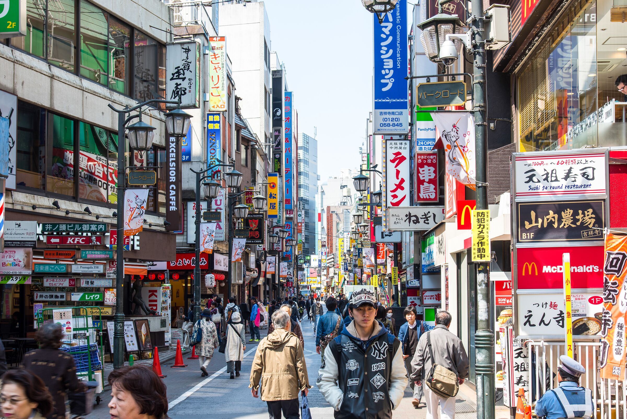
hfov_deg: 39.6
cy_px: 210
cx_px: 314
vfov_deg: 27.0
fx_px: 871
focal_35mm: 50
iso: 64
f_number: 10
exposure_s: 1/50
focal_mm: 50
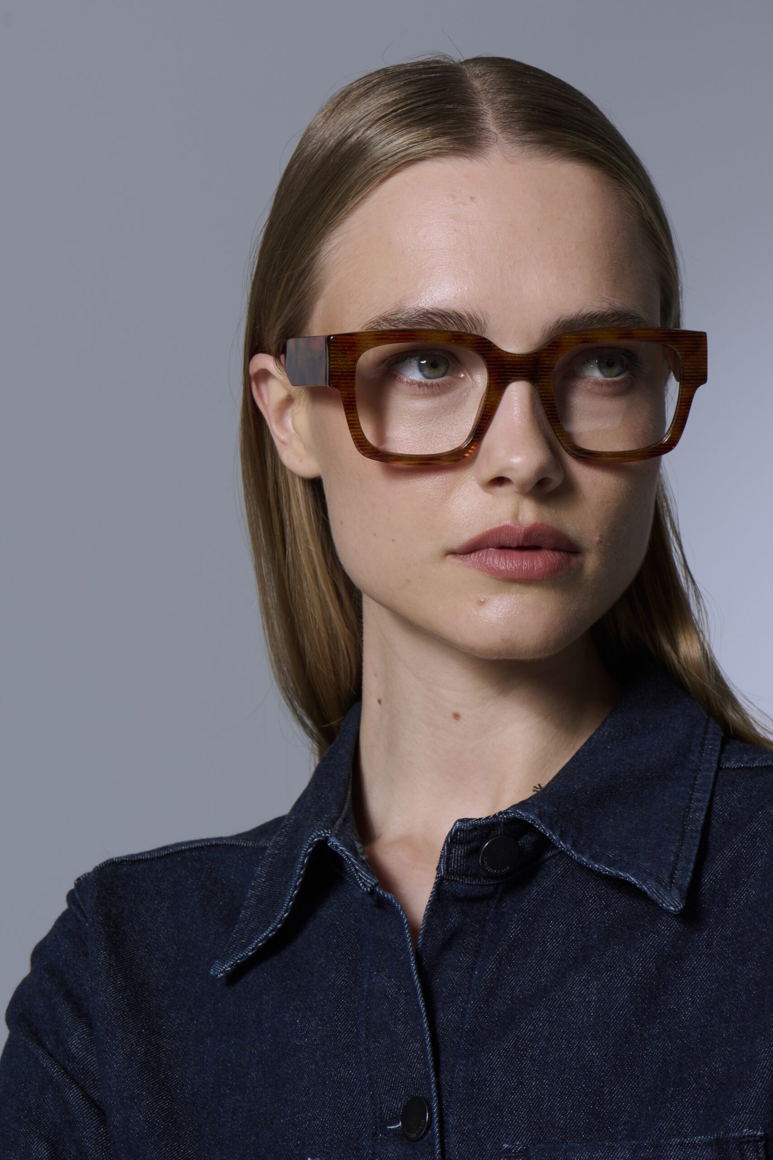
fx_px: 3381
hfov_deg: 13.0
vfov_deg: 19.5
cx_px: 386
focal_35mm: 105
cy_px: 580
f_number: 18
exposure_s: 1/125
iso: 200
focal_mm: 105
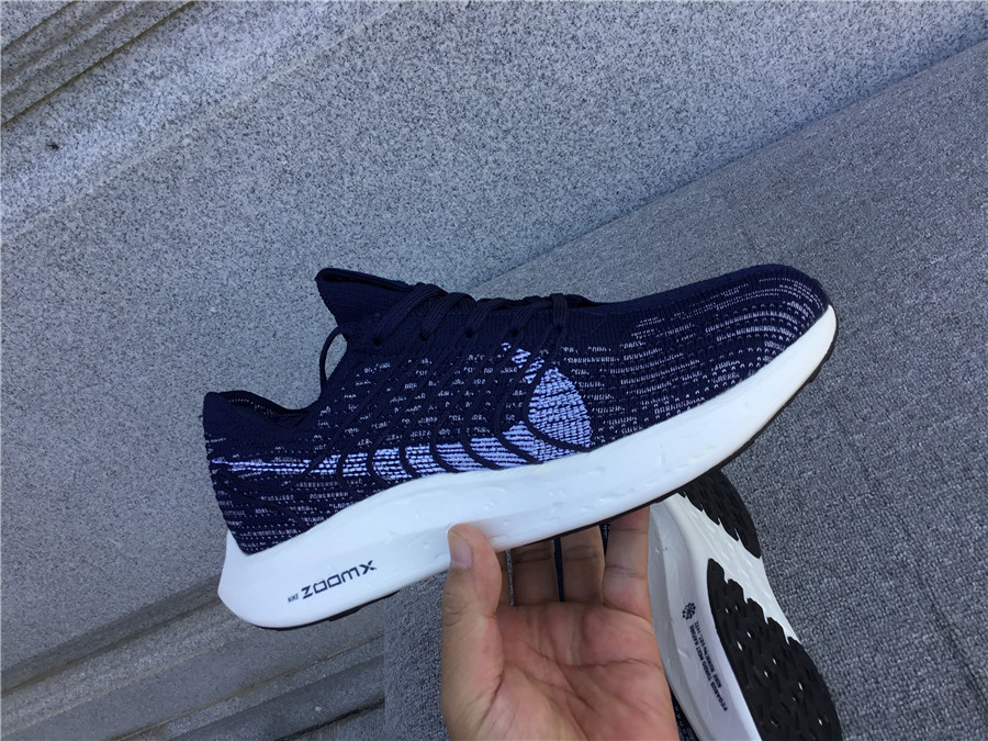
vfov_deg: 45.4
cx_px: 494
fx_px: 885
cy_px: 370
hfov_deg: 58.4
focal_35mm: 31
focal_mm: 3.3
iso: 25
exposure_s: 1/174
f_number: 2.4
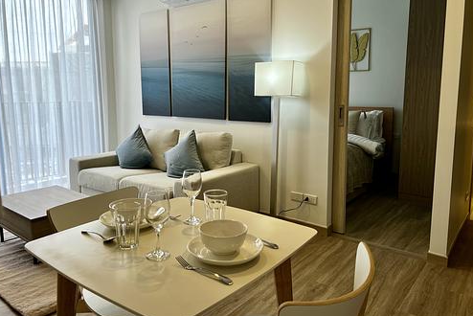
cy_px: 137
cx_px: 234
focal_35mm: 28
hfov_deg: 65.4
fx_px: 368
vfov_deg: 46.3
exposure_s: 1/102
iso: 32
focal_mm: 5.7
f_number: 1.5
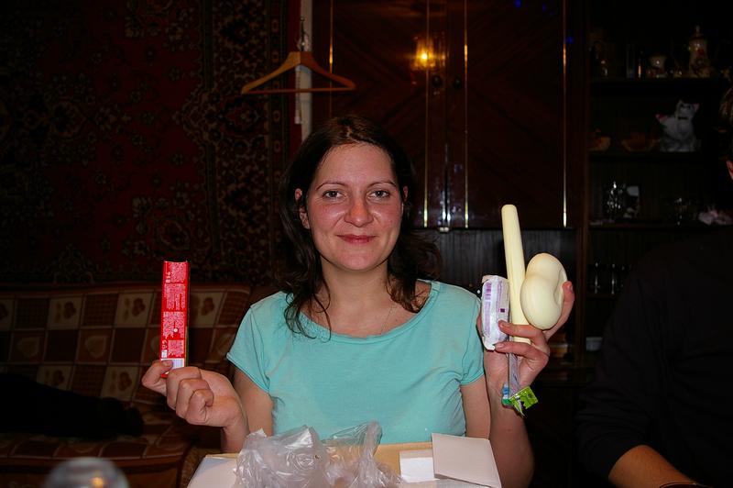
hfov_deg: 53.2
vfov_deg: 36.8
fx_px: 732
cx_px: 366
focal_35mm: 36
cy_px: 244
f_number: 4
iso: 200
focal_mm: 24
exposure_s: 1/45
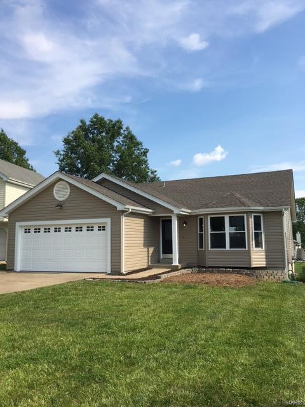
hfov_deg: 48.2
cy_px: 204
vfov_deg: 61.7
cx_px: 152
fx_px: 341
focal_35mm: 29
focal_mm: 4.15
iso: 25
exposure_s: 1/1166
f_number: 2.2
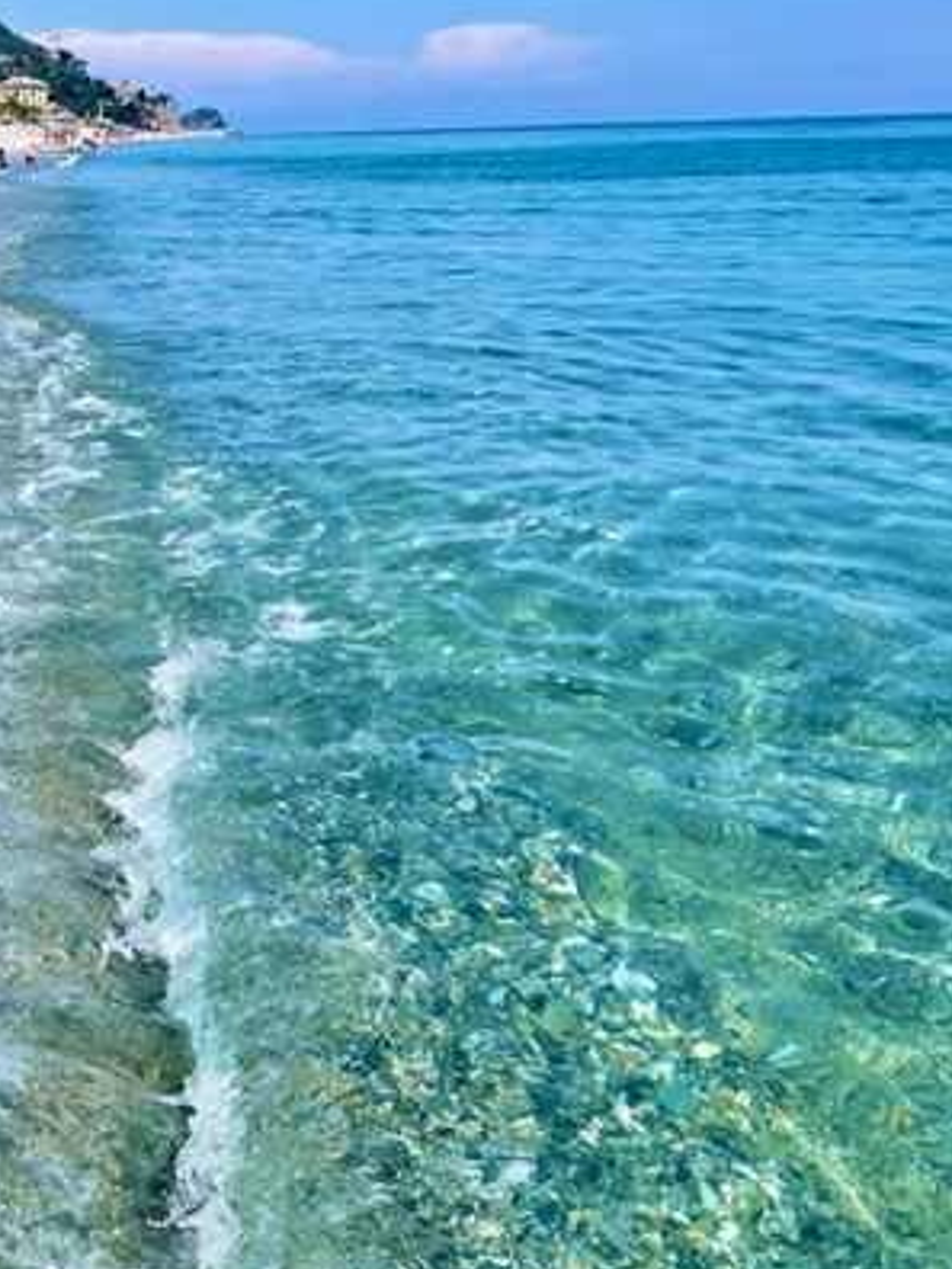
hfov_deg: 33.4
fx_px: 1540
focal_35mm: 42
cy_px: 747
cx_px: 192
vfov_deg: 44.6
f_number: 1.6
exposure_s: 1/5376
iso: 32
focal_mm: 5.1
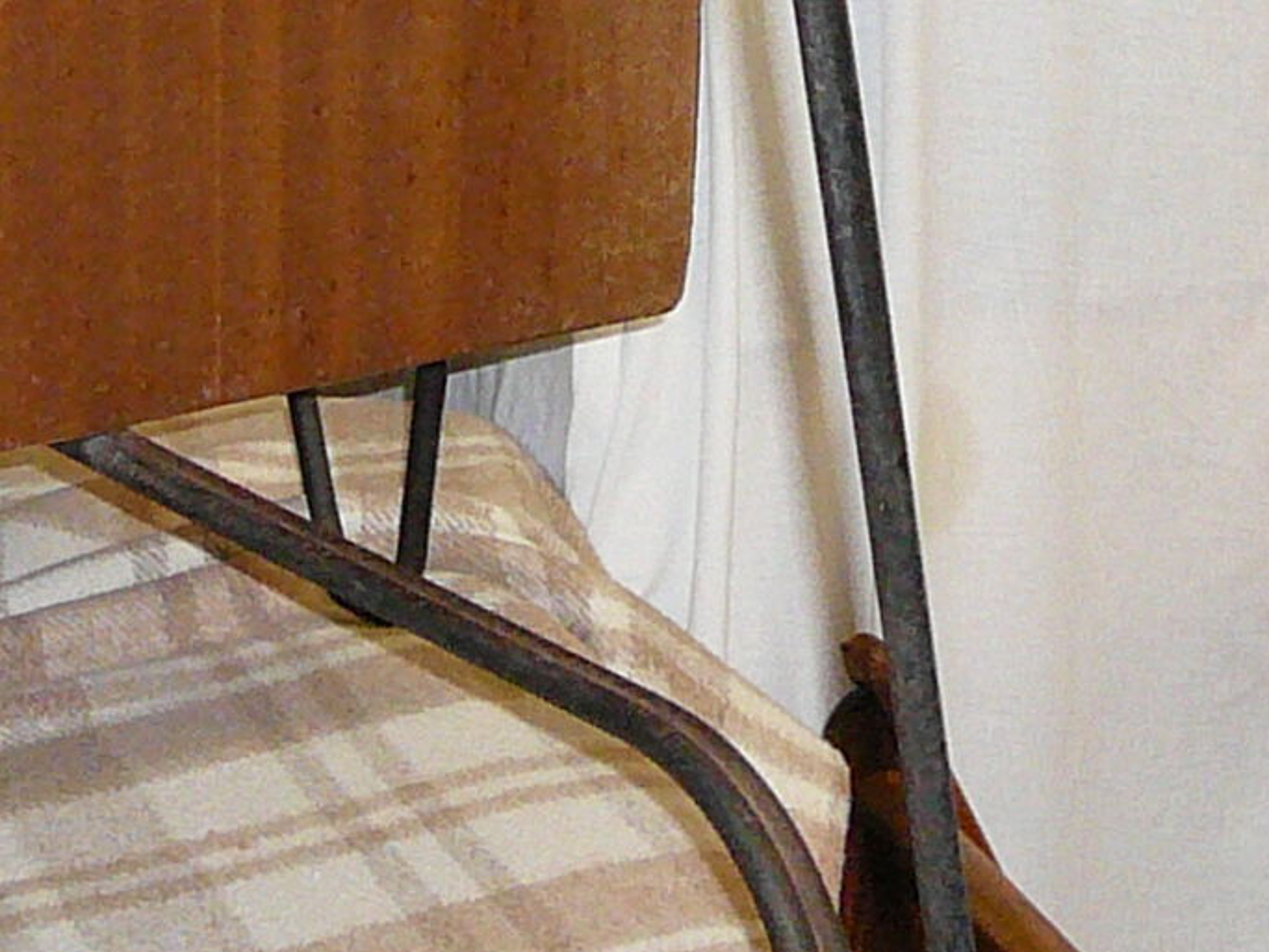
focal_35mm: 131
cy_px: -30
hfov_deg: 15.0
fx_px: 4802
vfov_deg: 11.2
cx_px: 297
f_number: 2.8
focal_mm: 5.2
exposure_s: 1/30
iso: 250
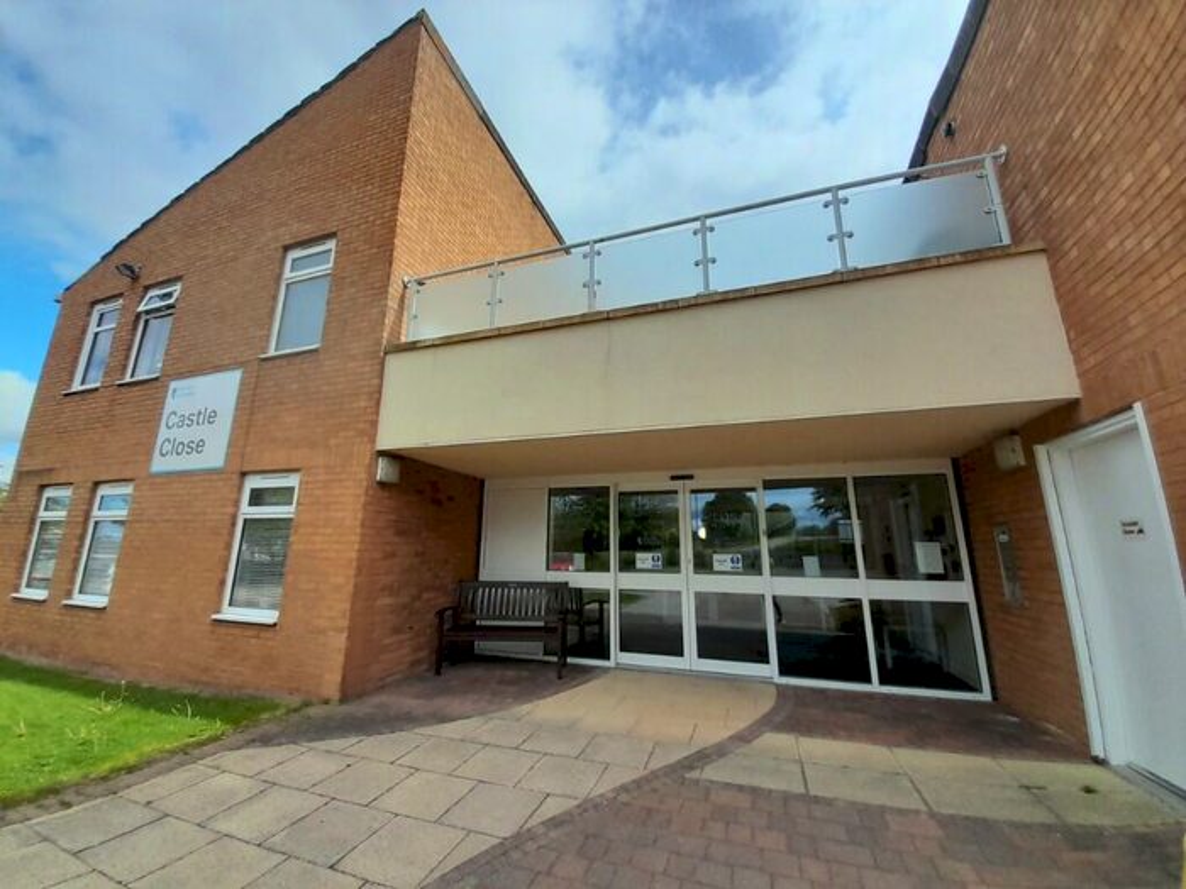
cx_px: 593
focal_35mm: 13
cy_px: 444
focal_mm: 1.13
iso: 40
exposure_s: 1/1093
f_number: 2.2
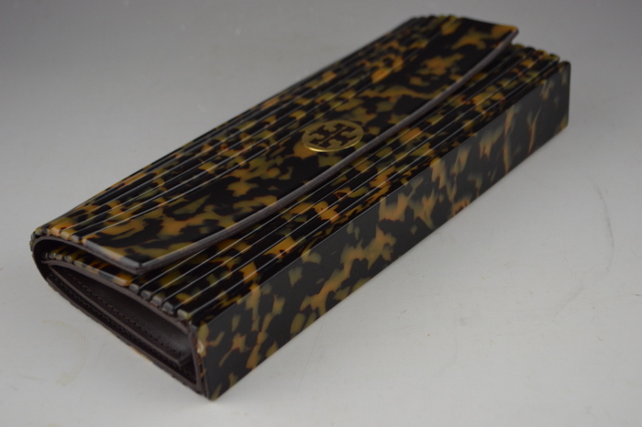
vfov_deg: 23.8
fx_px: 1016
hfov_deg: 35.1
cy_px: 214
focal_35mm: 57
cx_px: 321
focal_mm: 38
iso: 400
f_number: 5
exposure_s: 1/100
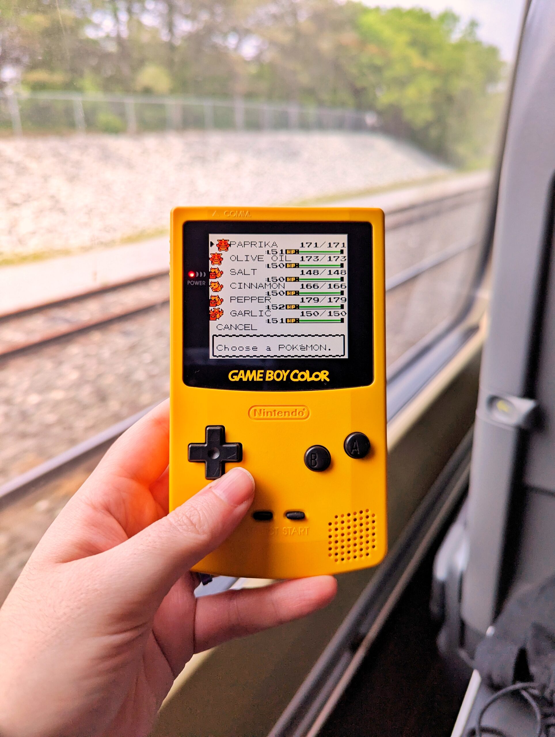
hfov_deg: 56.9
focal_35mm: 24
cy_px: 368
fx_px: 512
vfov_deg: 71.5
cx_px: 278
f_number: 1.85
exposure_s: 1/354
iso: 152
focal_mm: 6.81
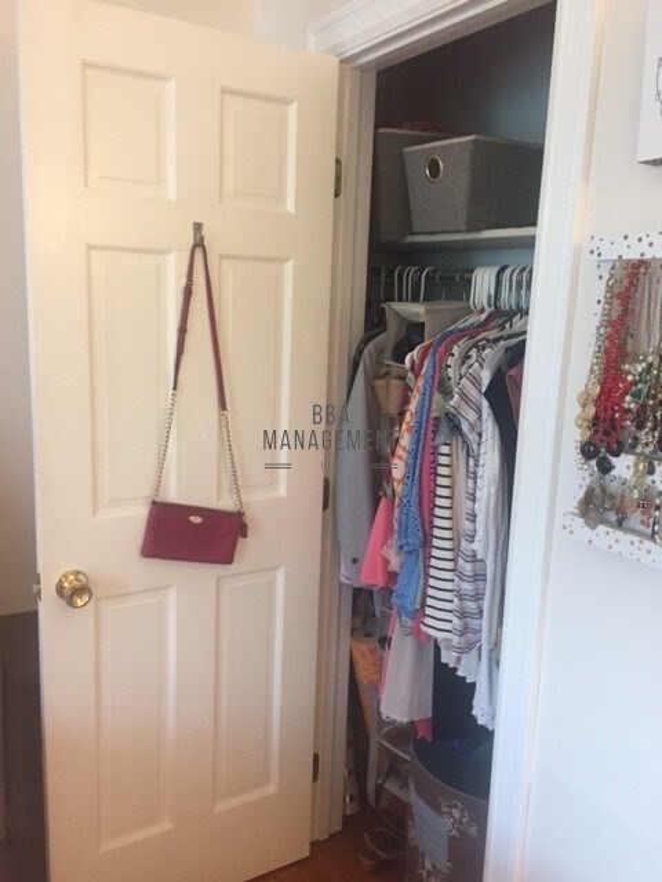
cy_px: 441
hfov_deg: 48.2
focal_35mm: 29
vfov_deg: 61.7
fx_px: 739
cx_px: 331
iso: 160
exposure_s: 1/30
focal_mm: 4.15
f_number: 2.2
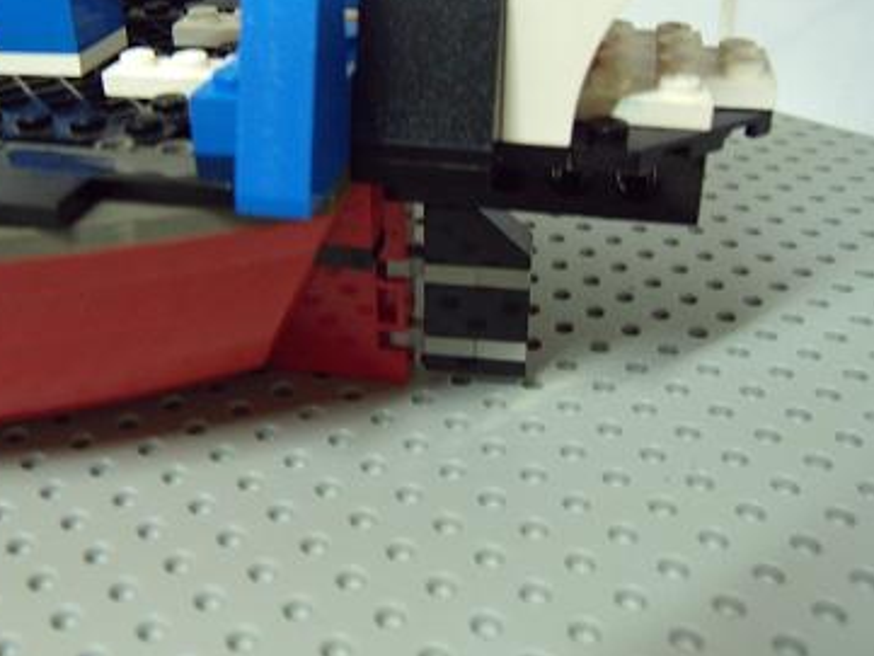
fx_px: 960
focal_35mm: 38
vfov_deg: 37.4
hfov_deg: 48.1
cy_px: 235
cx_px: 286
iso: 400
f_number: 2.8
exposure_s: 1/8
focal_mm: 6
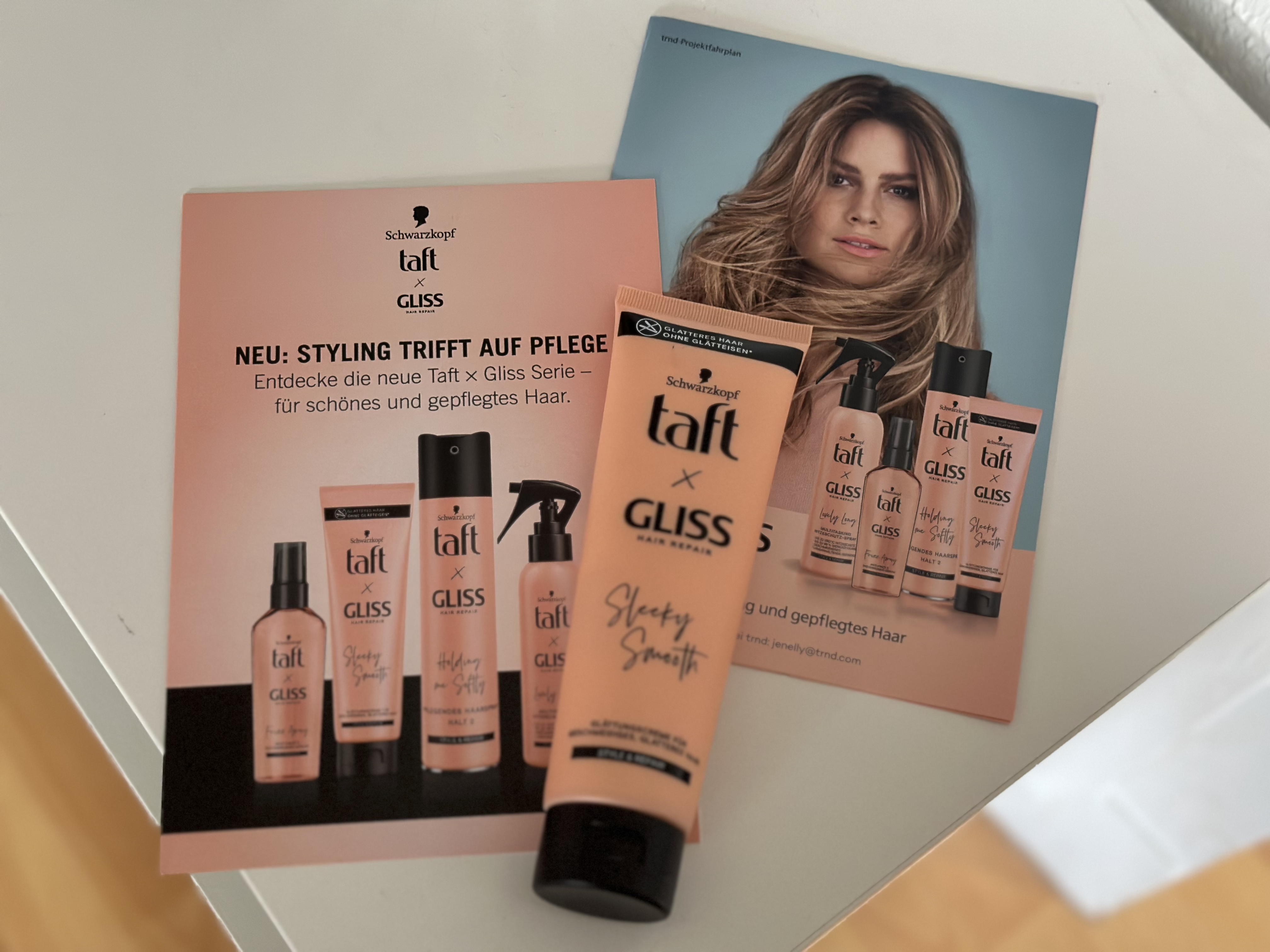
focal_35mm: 48
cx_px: 635
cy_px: 476
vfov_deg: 30.3
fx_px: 1761
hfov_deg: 39.7
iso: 400
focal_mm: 6.86
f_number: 1.78
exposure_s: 1/42
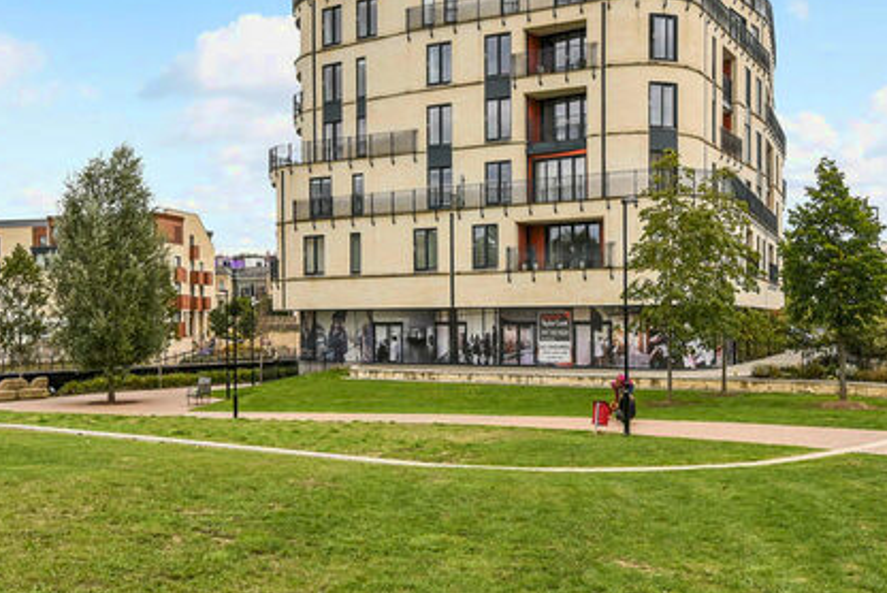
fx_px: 912
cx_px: 463
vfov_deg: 35.5
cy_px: 179
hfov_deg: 51.8
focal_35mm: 37
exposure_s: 1/1000
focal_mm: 22
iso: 400
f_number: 8
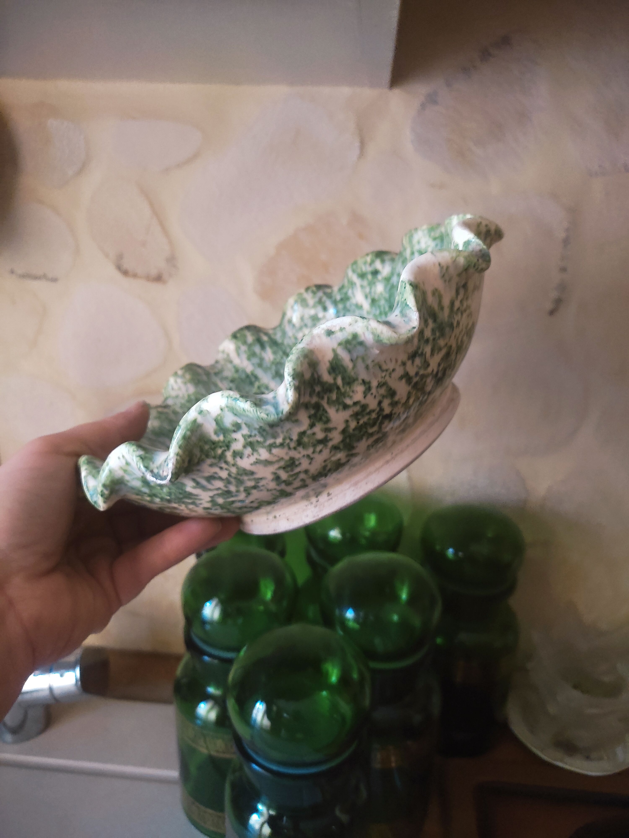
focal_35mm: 26
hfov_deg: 53.1
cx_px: 314
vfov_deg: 67.3
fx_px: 630
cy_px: 419
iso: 2193
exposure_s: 1/17
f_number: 1.79
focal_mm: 4.74
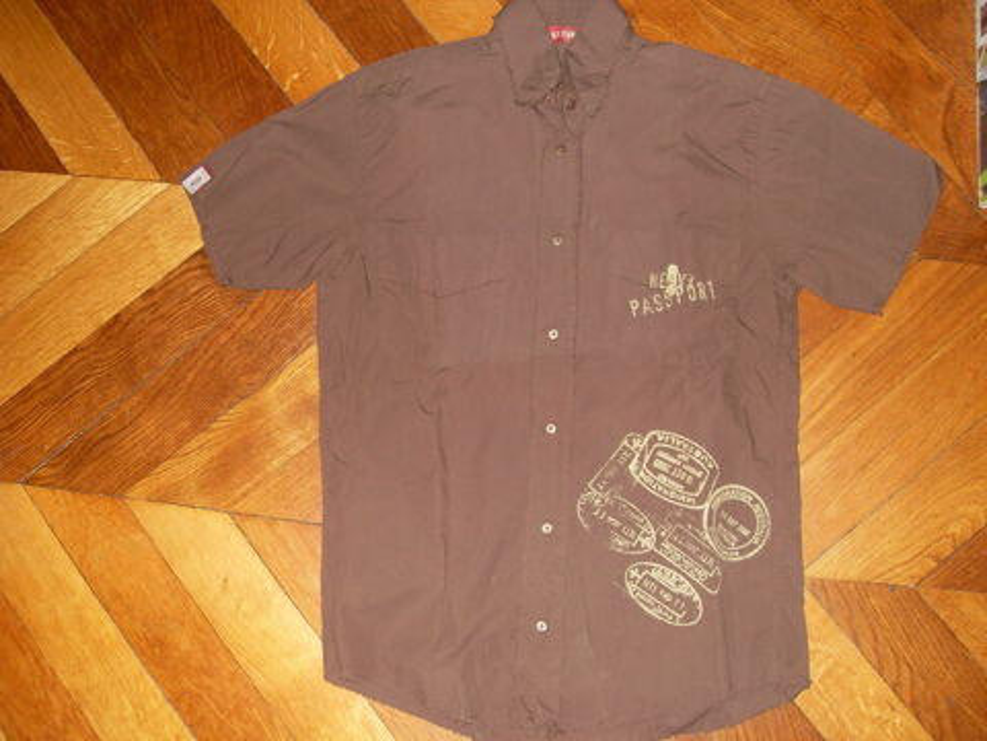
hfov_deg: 52.6
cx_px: 494
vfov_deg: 40.7
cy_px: 370
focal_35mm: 35
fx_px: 998
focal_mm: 6.3
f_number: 2.8
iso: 100
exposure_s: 1/45
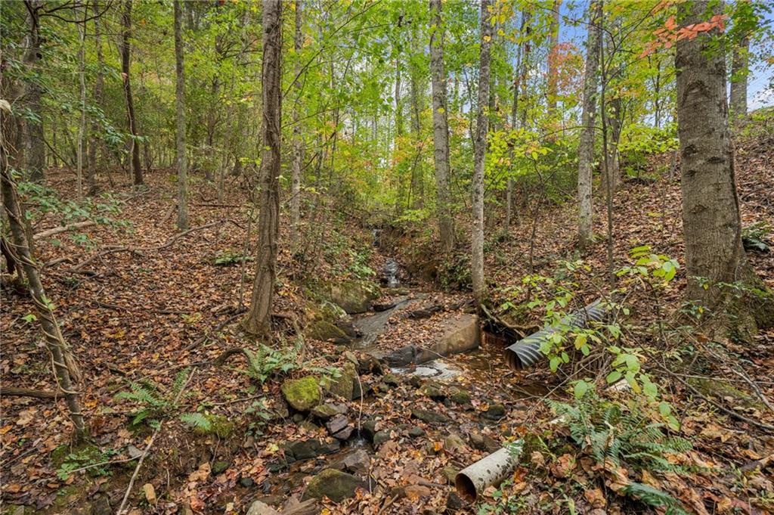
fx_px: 344
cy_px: 258
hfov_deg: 96.8
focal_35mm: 16
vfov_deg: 73.7
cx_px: 387
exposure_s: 1/60
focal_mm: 16
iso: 100
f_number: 5.6
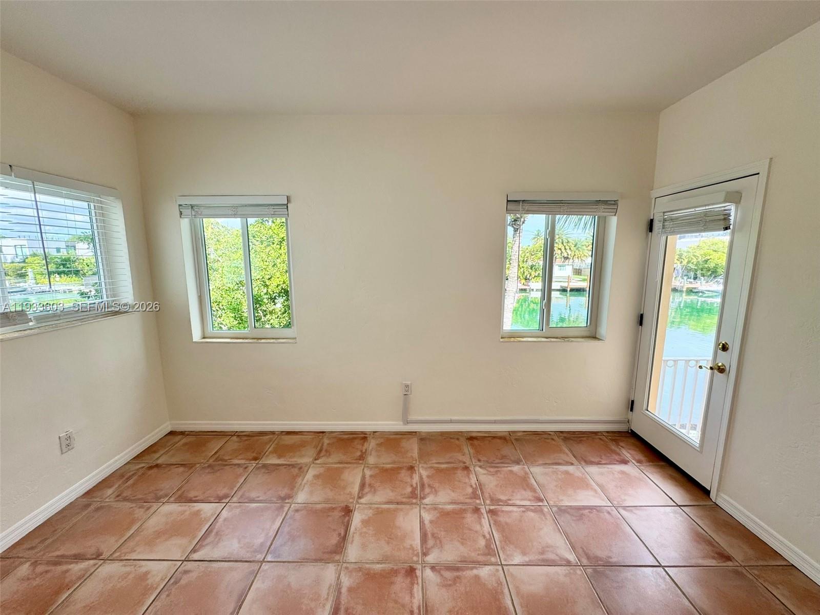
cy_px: 308
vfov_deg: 85.7
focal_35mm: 14
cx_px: 410
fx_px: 332
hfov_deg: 102.1
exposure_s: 1/252
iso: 40
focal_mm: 2.22
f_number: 2.2
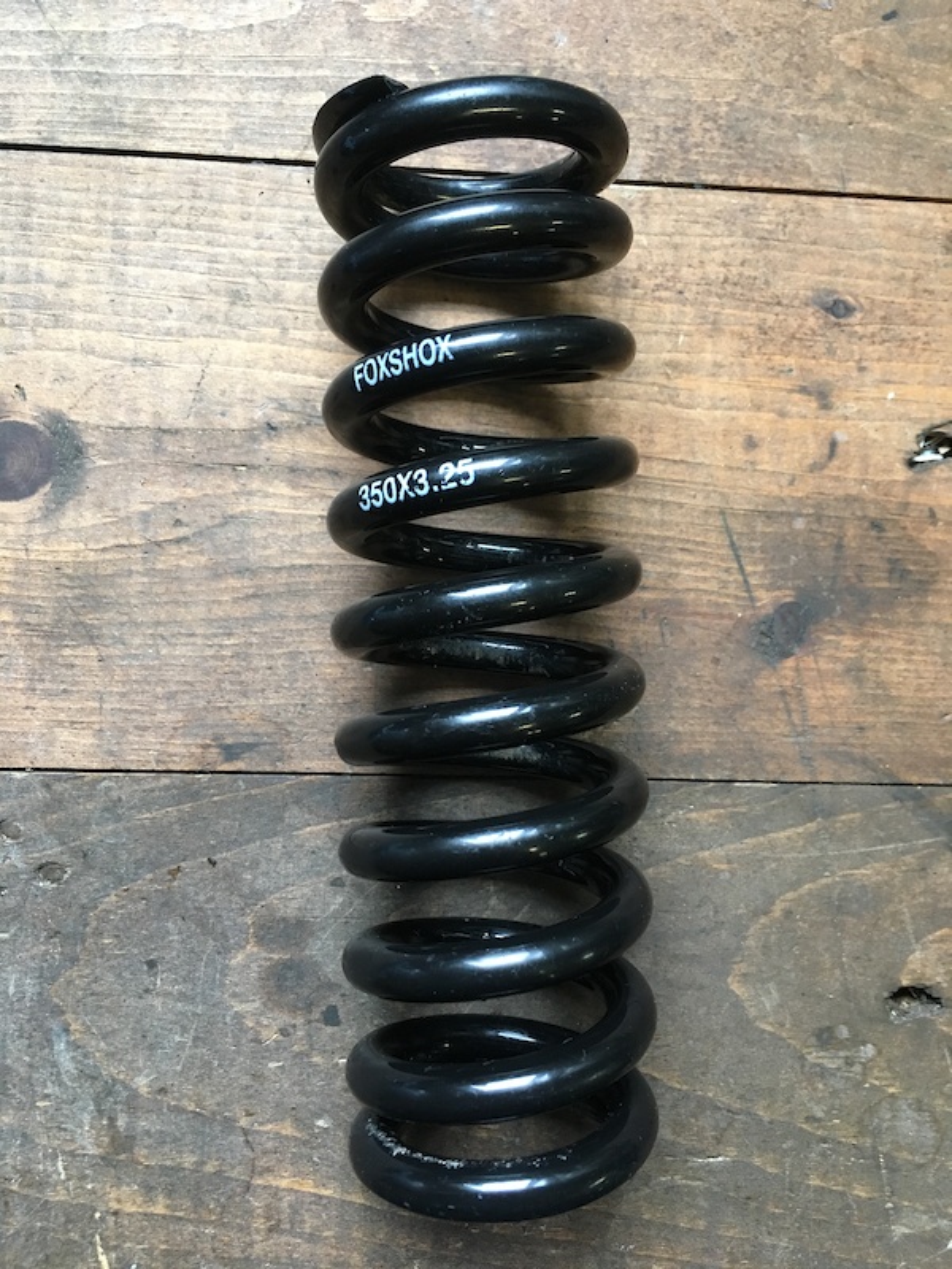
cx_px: 476
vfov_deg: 61.7
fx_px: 1063
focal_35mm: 29
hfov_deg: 48.2
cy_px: 634
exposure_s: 1/30
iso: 160
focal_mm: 4.15
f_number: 2.2
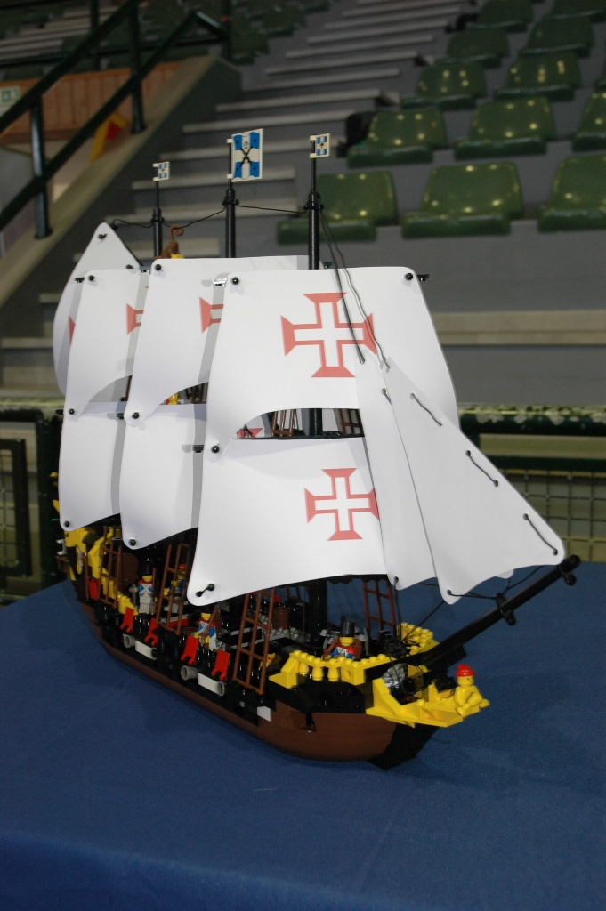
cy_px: 456
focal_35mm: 44
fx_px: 1100
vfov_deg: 45.0
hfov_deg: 30.8
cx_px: 303
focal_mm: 29
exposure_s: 1/13
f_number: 6.3
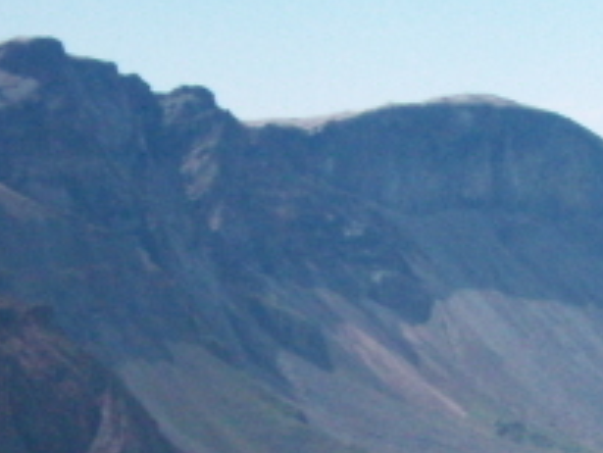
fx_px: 4288
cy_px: 793
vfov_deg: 5.9
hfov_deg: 7.7
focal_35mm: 246
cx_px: 1277
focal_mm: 9.9
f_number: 10.8
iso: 200
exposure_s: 1/250
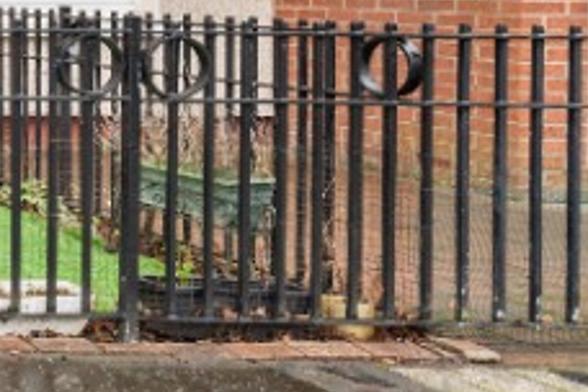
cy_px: -23
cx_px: -624
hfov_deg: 18.4
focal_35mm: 63
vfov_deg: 20.7
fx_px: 1029
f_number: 7.1
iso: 200
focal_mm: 14
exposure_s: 1/2.5
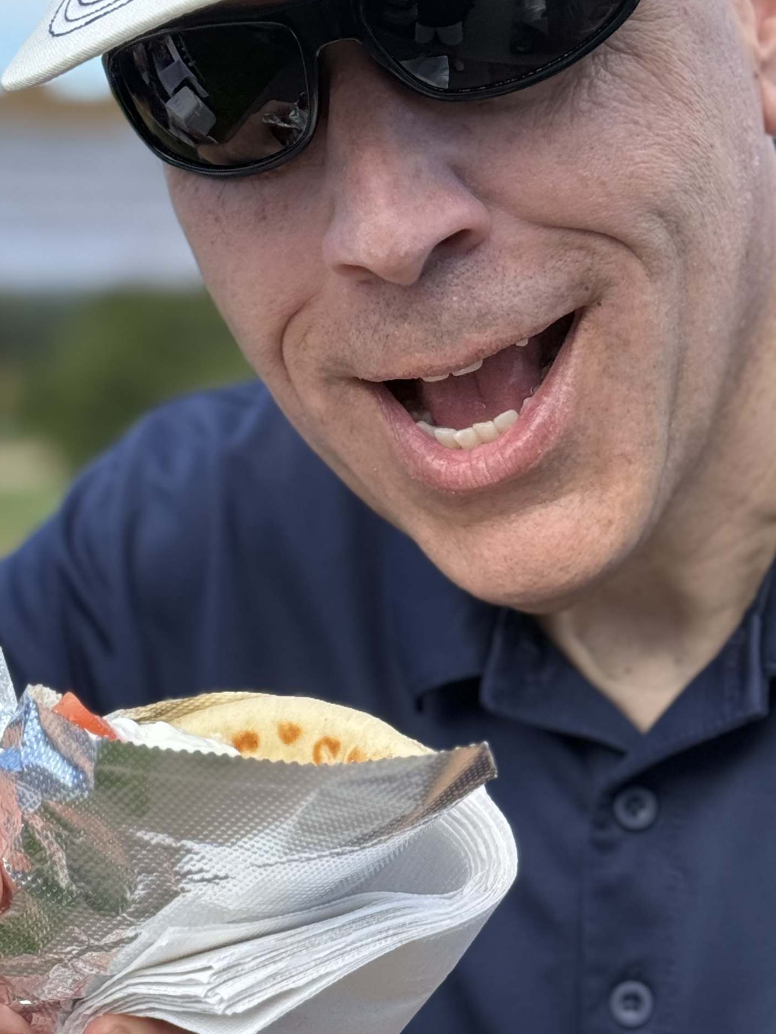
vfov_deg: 19.2
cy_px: 439
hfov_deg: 14.5
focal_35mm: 102
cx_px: 517
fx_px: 3048
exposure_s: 1/2577
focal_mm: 6.76
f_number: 1.78
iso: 80
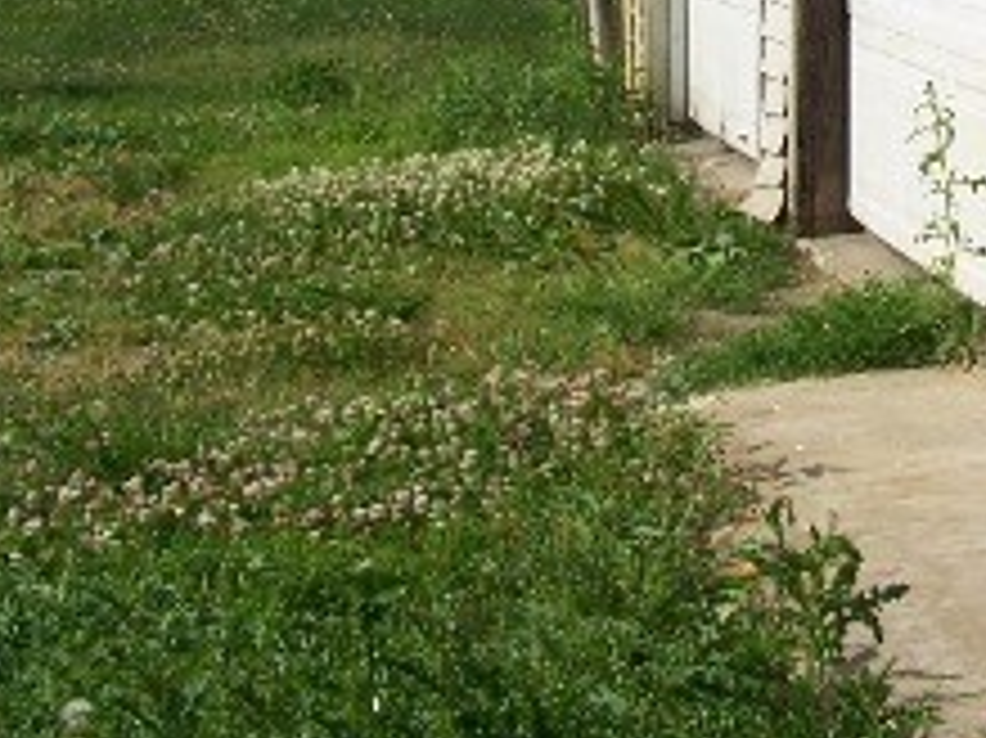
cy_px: -171
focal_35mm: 111
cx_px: 851
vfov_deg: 13.0
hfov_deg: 17.5
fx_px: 3160
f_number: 5.6
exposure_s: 1/640
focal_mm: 6.3
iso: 80
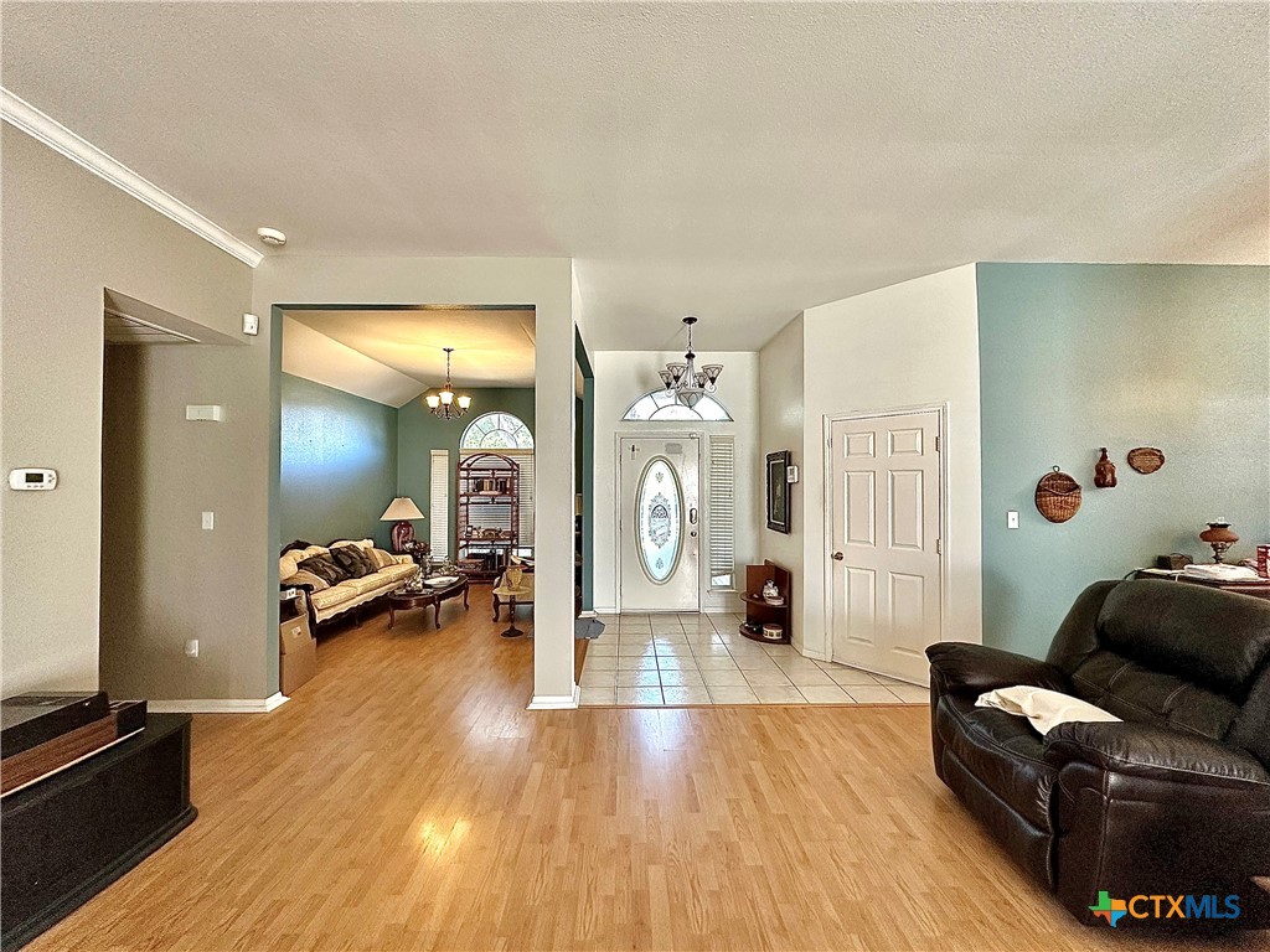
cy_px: 476
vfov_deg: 85.7
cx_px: 635
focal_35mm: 14
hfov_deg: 102.1
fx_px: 514
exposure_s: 1/120
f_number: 2.2
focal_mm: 2.22
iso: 320
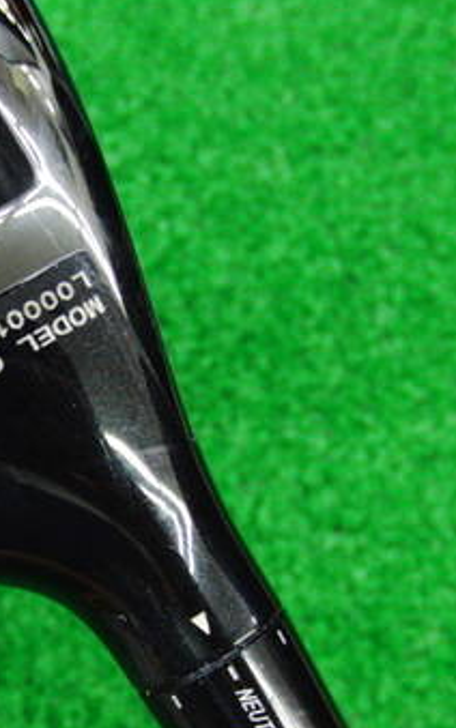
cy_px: 455
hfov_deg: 17.3
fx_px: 1471
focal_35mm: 74
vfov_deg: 27.7
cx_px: 24
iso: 400
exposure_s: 1/20
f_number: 3.6
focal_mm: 6.42
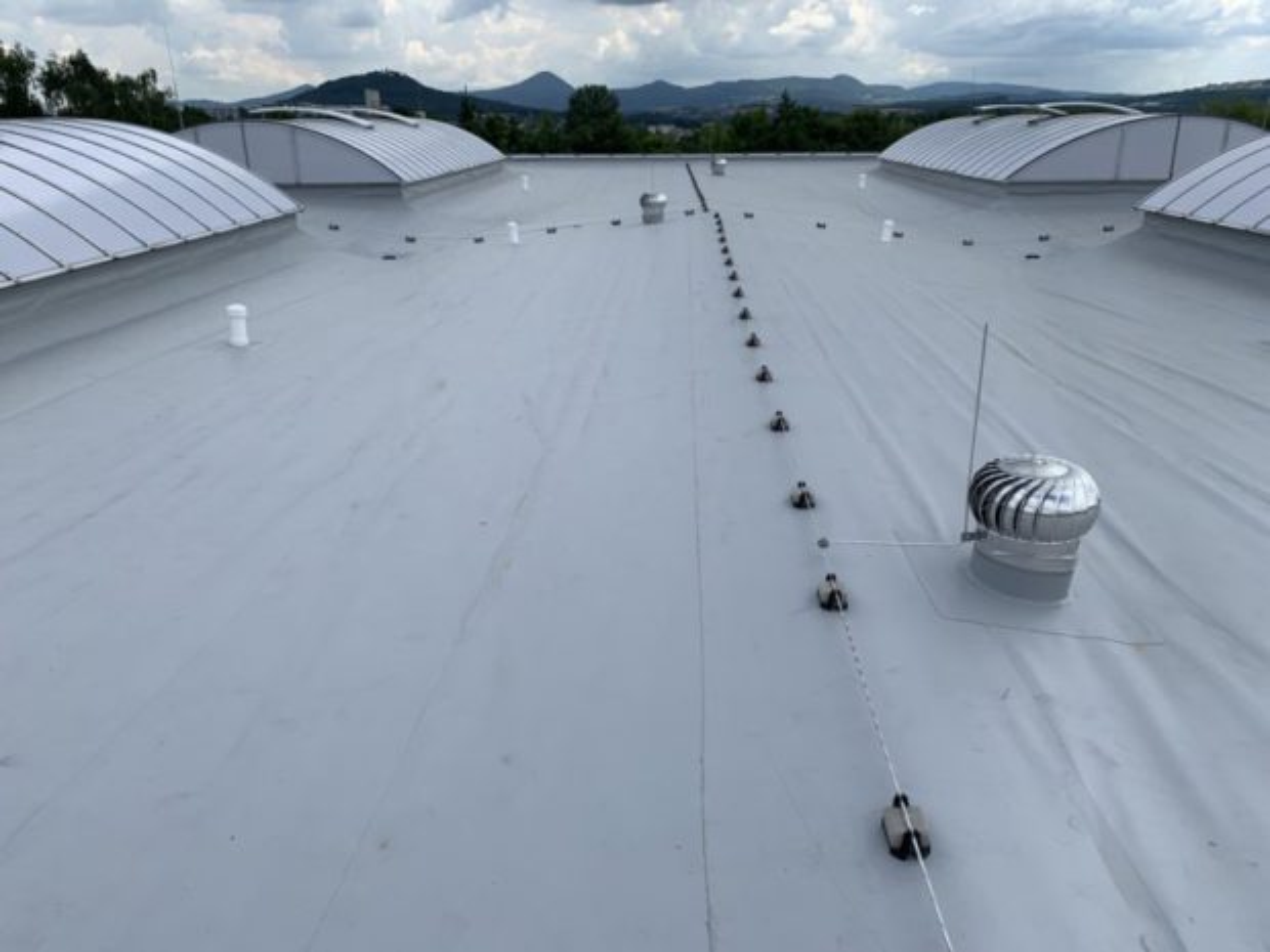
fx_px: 954
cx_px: 635
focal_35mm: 26
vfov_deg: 53.1
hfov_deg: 67.3
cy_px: 476
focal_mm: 4.25
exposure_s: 1/3086
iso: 25
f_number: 1.8
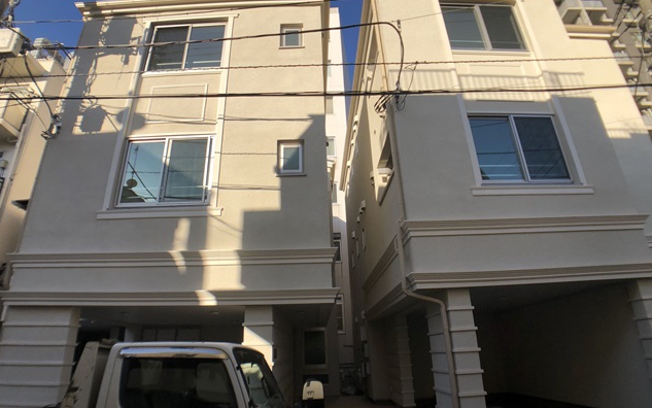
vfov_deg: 41.8
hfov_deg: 62.9
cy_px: 222
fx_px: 533
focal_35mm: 30
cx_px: 324
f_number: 1.8
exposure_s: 1/1845
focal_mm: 3.99
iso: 20
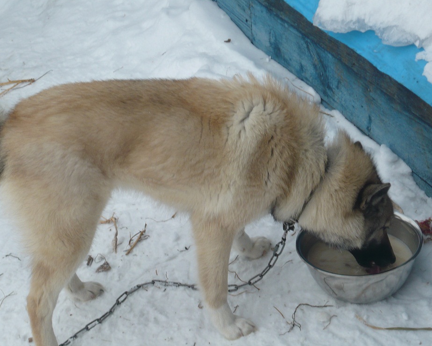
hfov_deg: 19.6
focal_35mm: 98
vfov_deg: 15.7
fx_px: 1253
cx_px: 219
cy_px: 172
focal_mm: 15.3
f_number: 4.8
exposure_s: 1/100
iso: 100
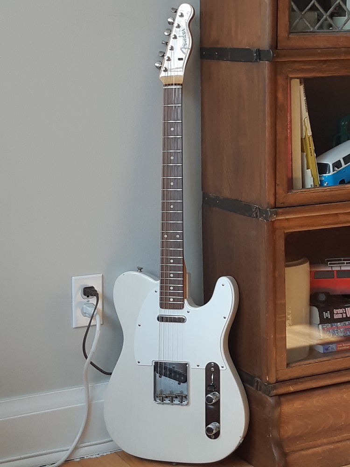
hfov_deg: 53.1
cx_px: 175
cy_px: 234
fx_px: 351
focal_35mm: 26
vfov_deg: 67.3
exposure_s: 1/120
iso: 50
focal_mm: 3.93
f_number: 1.7
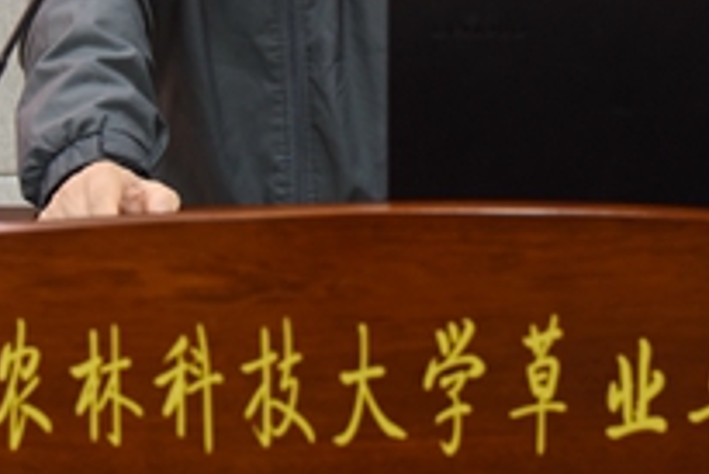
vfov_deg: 12.1
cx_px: 315
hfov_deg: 18.4
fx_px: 2188
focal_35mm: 111
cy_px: -114
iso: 1600
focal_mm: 38
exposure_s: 1/80
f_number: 4.5
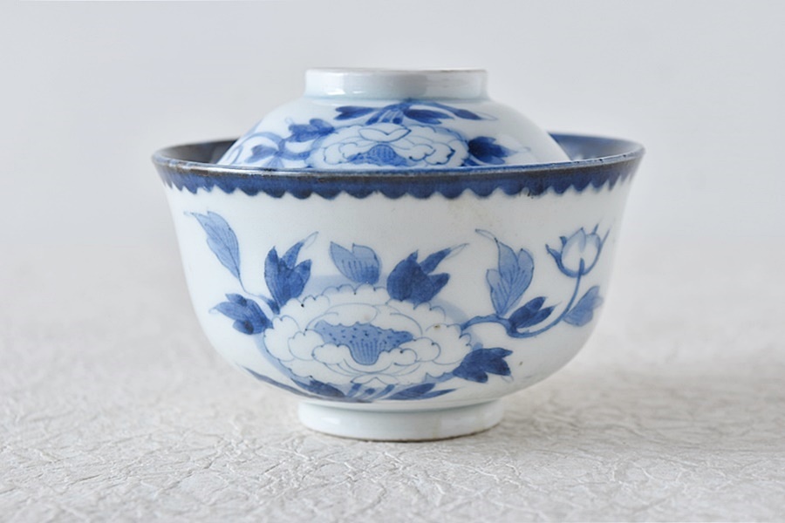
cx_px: 392
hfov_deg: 24.6
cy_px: 262
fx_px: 1799
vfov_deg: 16.6
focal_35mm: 82
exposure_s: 1/5
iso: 400
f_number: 5.6
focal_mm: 55
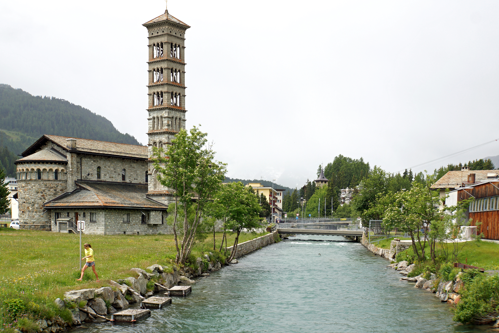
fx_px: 651
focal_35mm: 47
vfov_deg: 28.6
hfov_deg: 41.9
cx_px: 254
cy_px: 164
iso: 100
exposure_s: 1/200
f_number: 7.1
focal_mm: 31
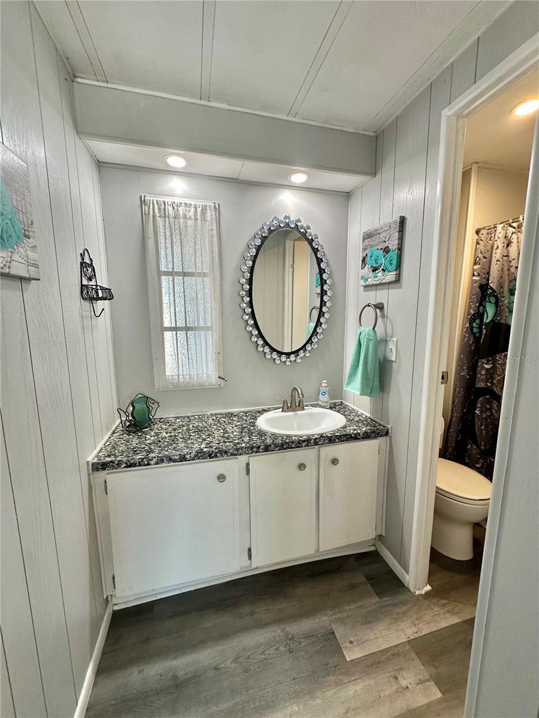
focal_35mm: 14
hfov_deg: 85.7
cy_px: 359
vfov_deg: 102.1
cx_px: 270
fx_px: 291
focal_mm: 2.22
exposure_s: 1/120
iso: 100
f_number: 2.2
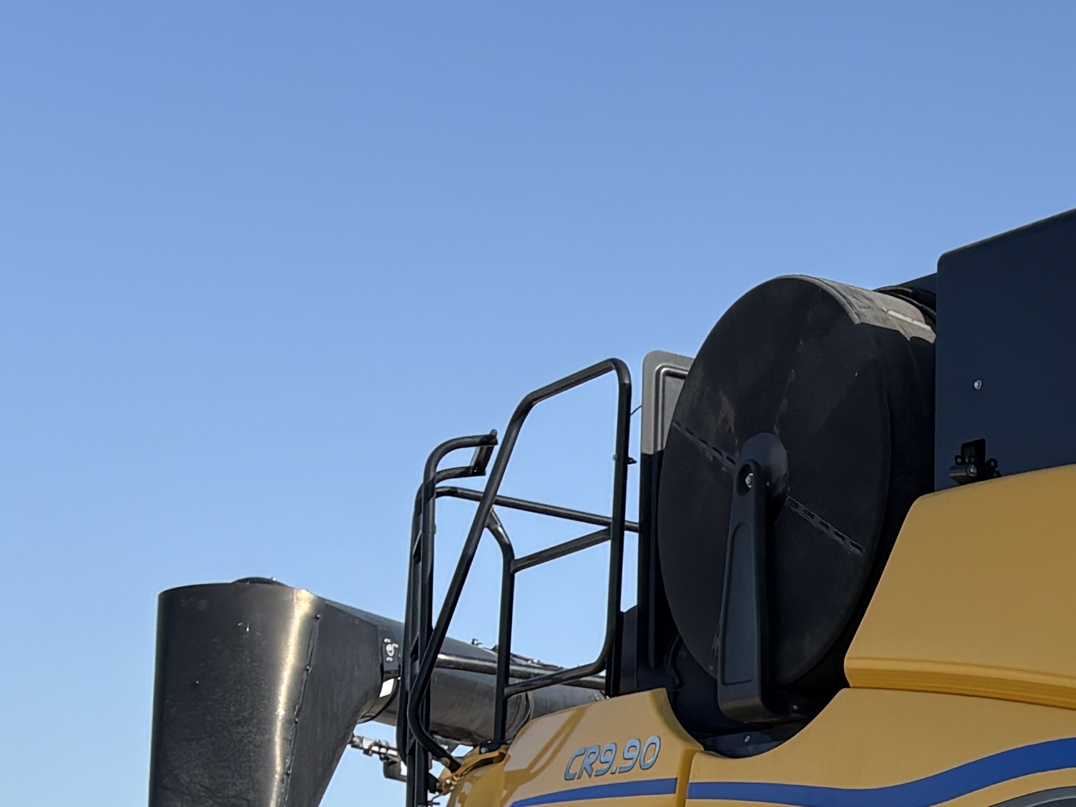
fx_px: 3171
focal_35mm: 102
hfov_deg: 16.8
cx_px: 1780
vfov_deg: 14.0
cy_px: 998
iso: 50
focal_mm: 5.96
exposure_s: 1/2639
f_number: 1.6
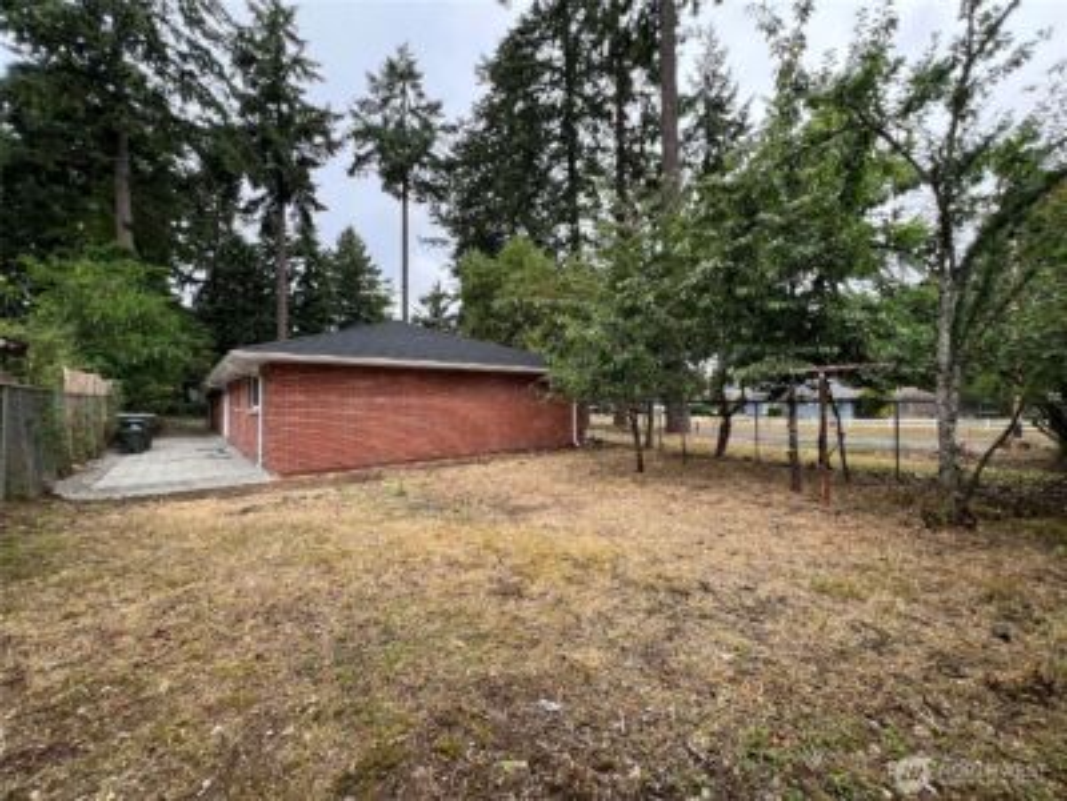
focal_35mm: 13
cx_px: 534
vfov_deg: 89.9
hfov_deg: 106.2
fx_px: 401
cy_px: 400
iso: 32
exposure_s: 1/342
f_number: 1.8
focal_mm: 1.57
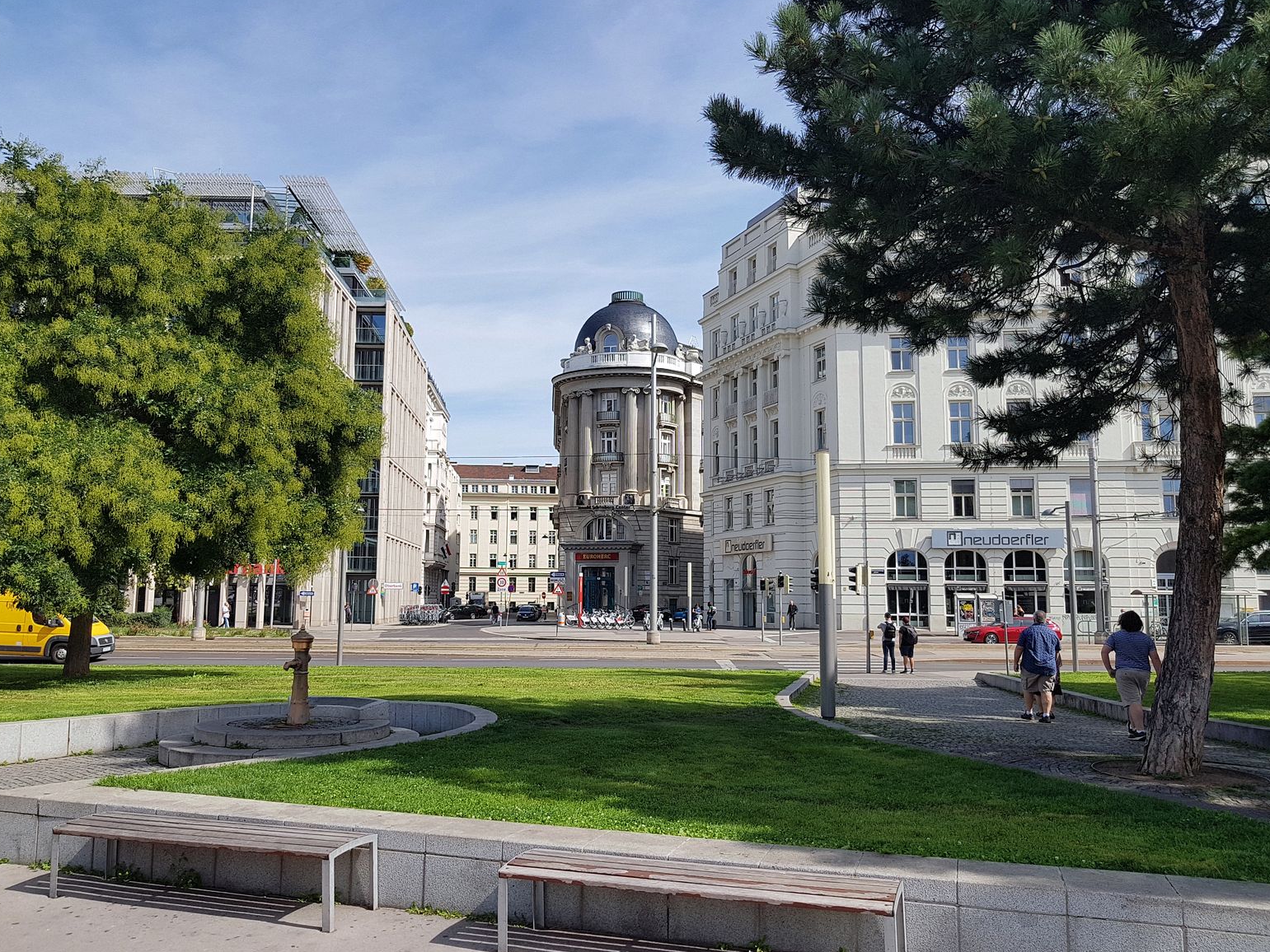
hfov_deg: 65.3
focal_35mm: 27
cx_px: 621
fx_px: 991
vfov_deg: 51.4
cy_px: 474
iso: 50
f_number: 1.7
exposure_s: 1/2296
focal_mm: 4.2
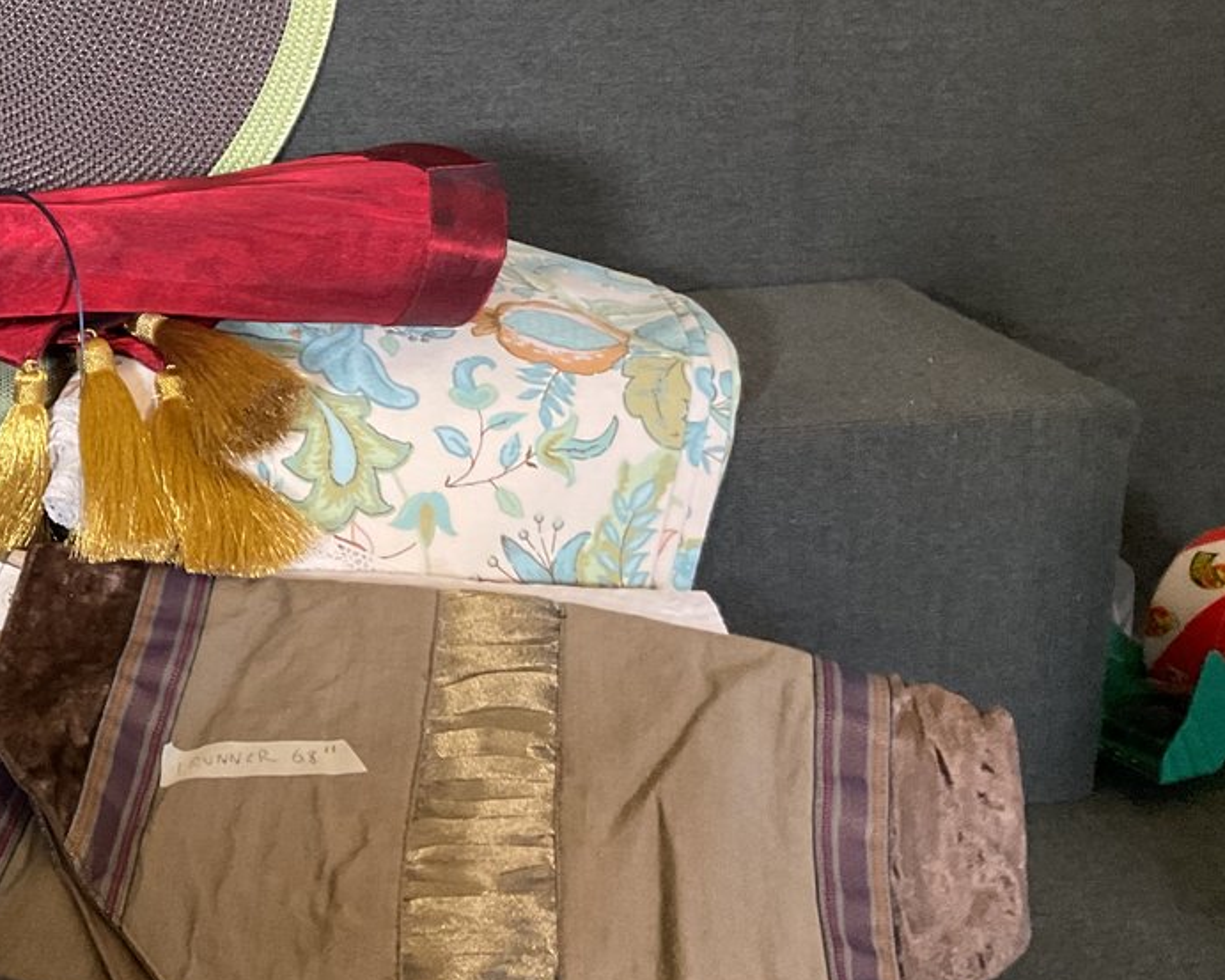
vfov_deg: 24.5
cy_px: 336
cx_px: -111
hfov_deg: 27.9
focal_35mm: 62
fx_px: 2248
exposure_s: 1/50
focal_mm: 3
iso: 125
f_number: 1.8
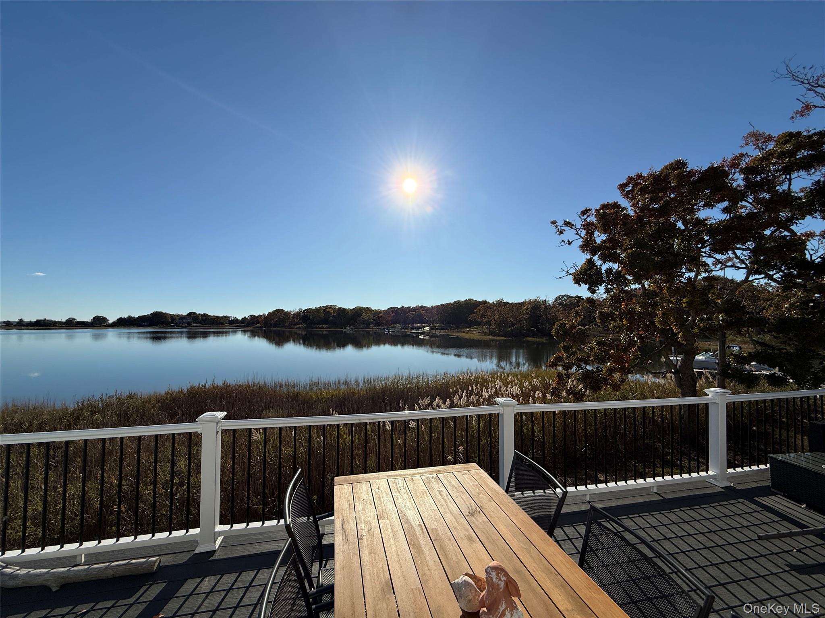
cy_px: 309
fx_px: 334
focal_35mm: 14
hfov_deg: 102.1
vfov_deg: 85.7
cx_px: 412
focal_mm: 2.22
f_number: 2.2
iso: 50
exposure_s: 1/5155
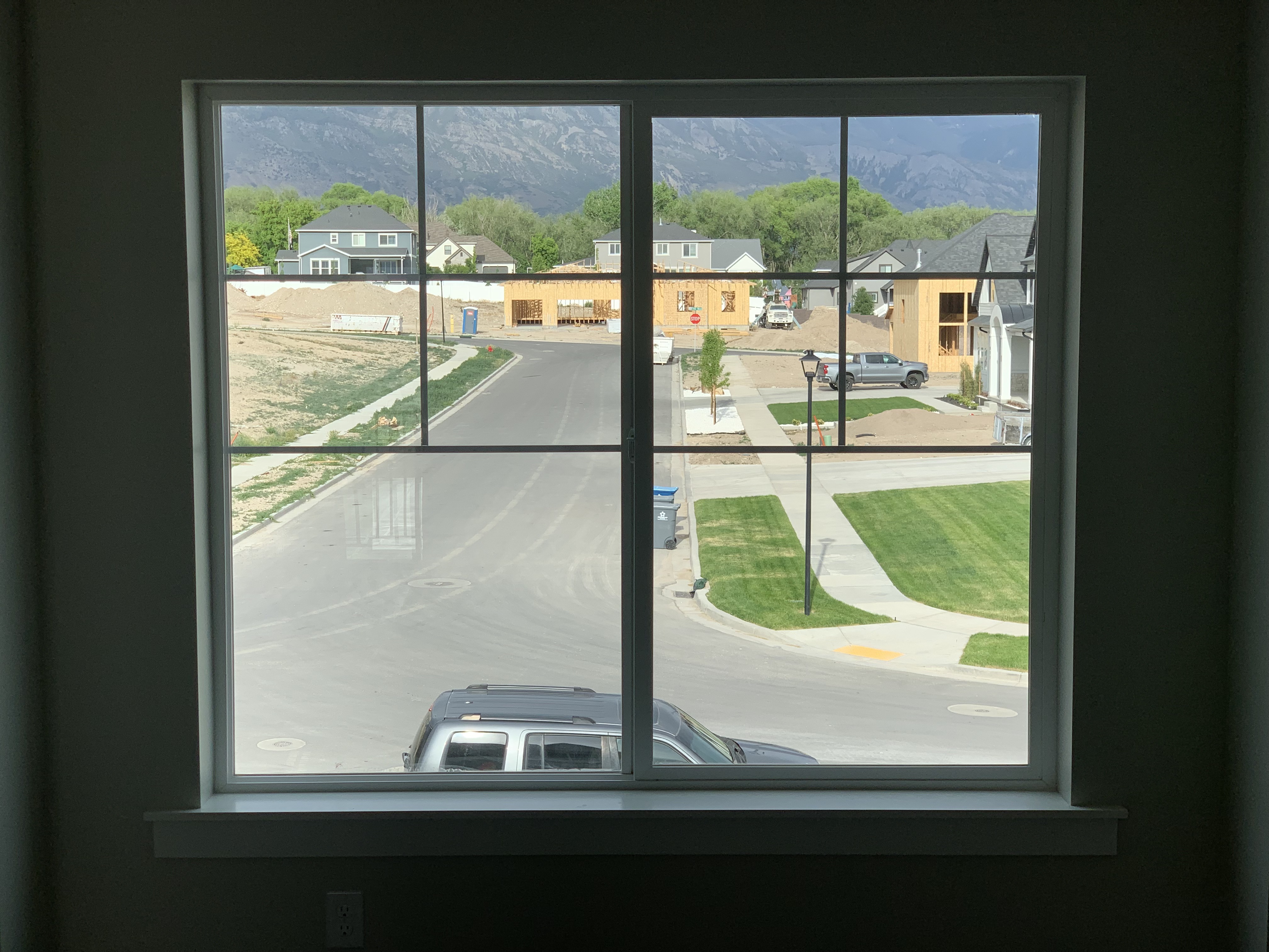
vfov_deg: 28.0
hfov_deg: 36.8
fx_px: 1906
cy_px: 476
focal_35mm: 52
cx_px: 634
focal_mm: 6
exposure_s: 1/648
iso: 16
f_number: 2.4
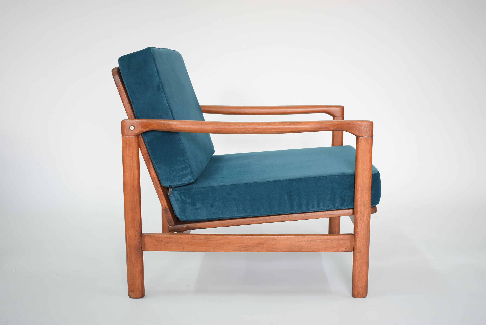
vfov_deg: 33.1
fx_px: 547
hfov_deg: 47.9
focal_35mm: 40
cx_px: 243
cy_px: 162
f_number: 4
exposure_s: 1/60
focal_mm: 27
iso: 1250
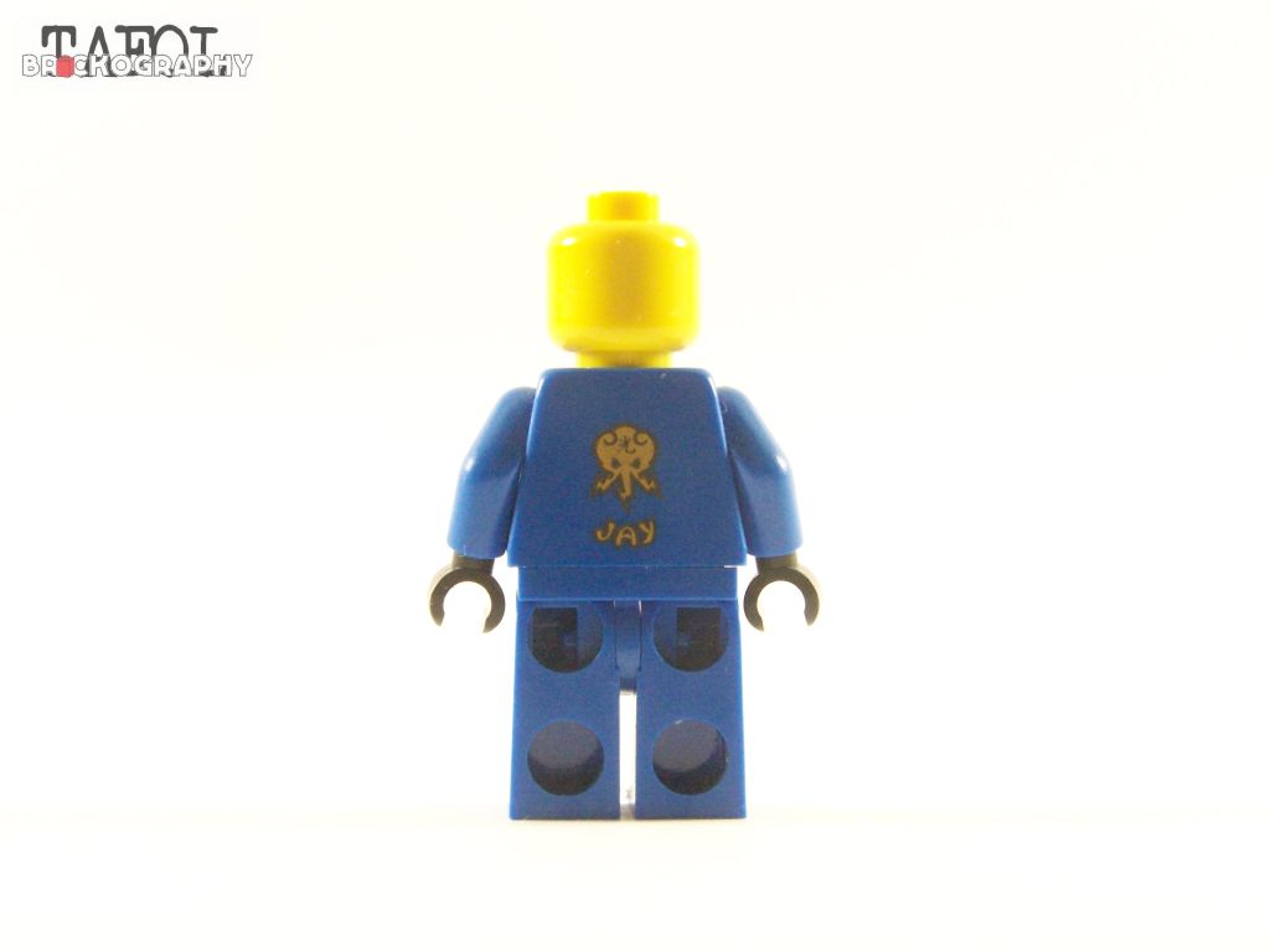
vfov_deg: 18.0
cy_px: 476
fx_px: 3008
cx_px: 635
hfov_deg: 23.8
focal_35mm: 82
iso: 400
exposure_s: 1/60
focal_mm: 13.7
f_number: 4
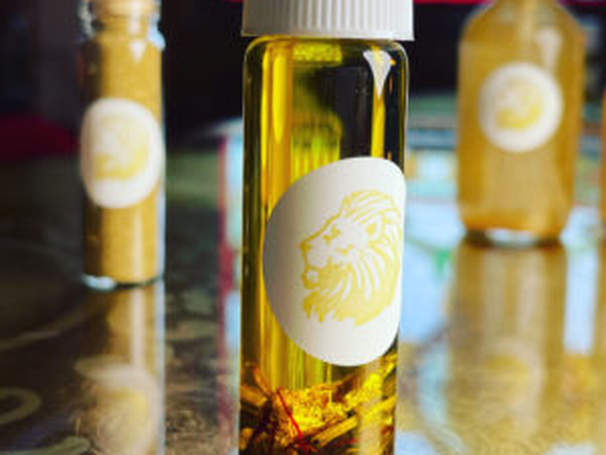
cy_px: 194
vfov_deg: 28.0
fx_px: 910
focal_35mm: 52
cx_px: 331
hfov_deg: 36.8
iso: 80
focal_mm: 4.2
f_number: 1.6
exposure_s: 1/120
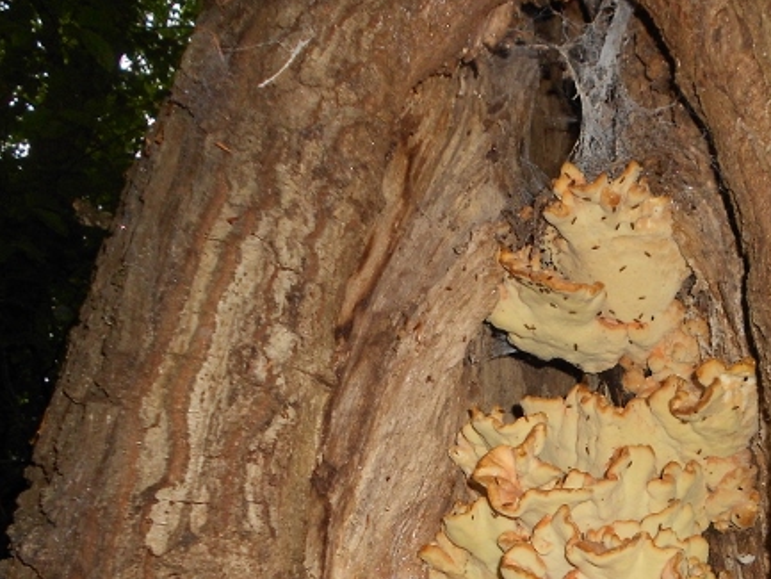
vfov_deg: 29.3
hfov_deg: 38.5
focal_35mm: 48
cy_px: 499
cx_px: 591
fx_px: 1069
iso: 80
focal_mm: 4.6
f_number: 3.2
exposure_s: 1/25
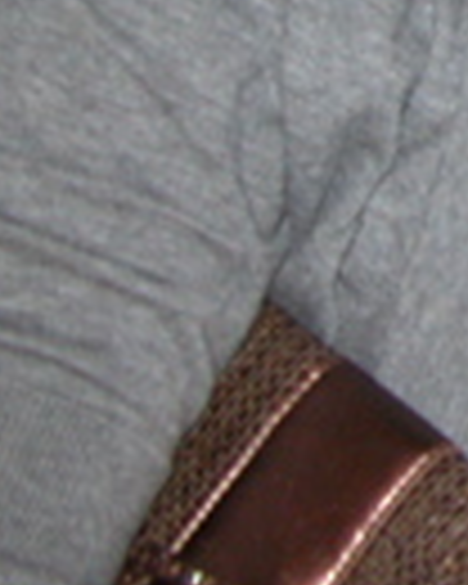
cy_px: -236
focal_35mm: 171
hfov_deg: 7.8
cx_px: 1395
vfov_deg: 10.9
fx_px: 2961
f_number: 2.8
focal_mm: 8.9
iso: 200
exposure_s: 1/60
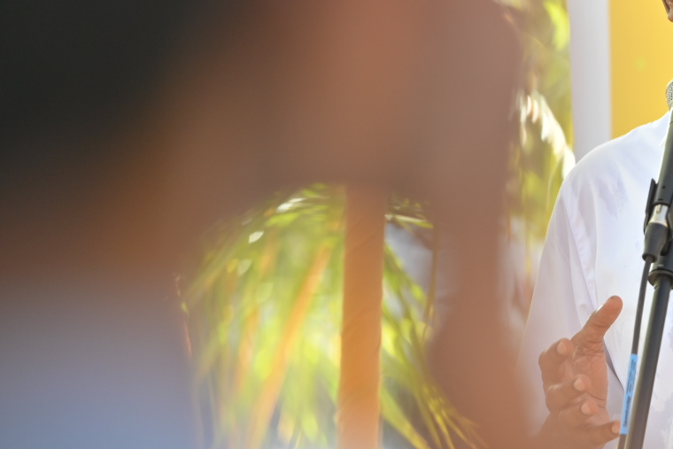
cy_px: 103
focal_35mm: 373
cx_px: 701
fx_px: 6974
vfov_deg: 3.7
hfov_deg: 5.5
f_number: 3.2
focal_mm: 175
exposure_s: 1/160
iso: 250
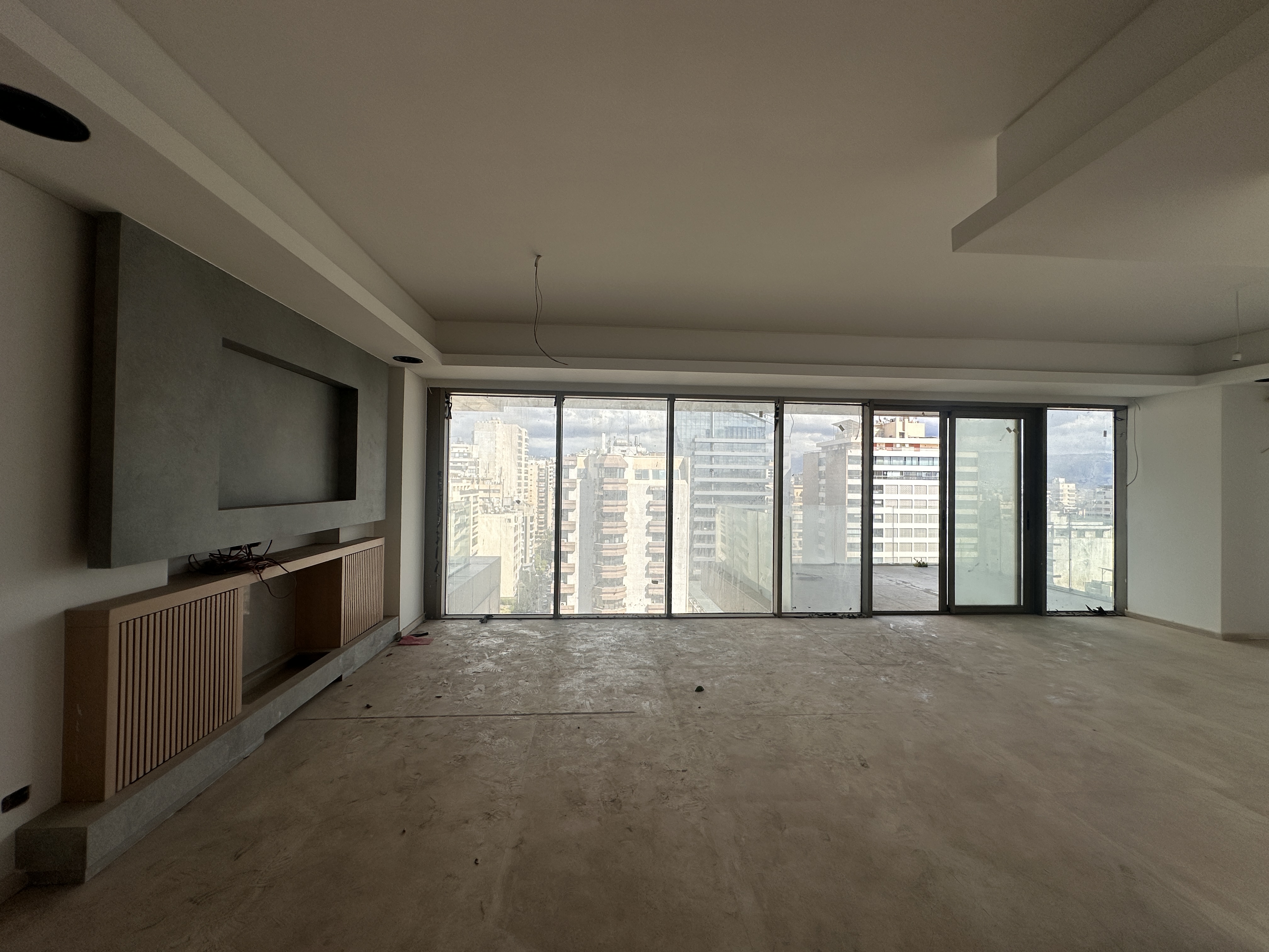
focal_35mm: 14
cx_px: 634
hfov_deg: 102.1
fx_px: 513
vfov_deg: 85.7
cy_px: 476
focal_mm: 2.22
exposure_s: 1/1304
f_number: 2.2
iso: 50
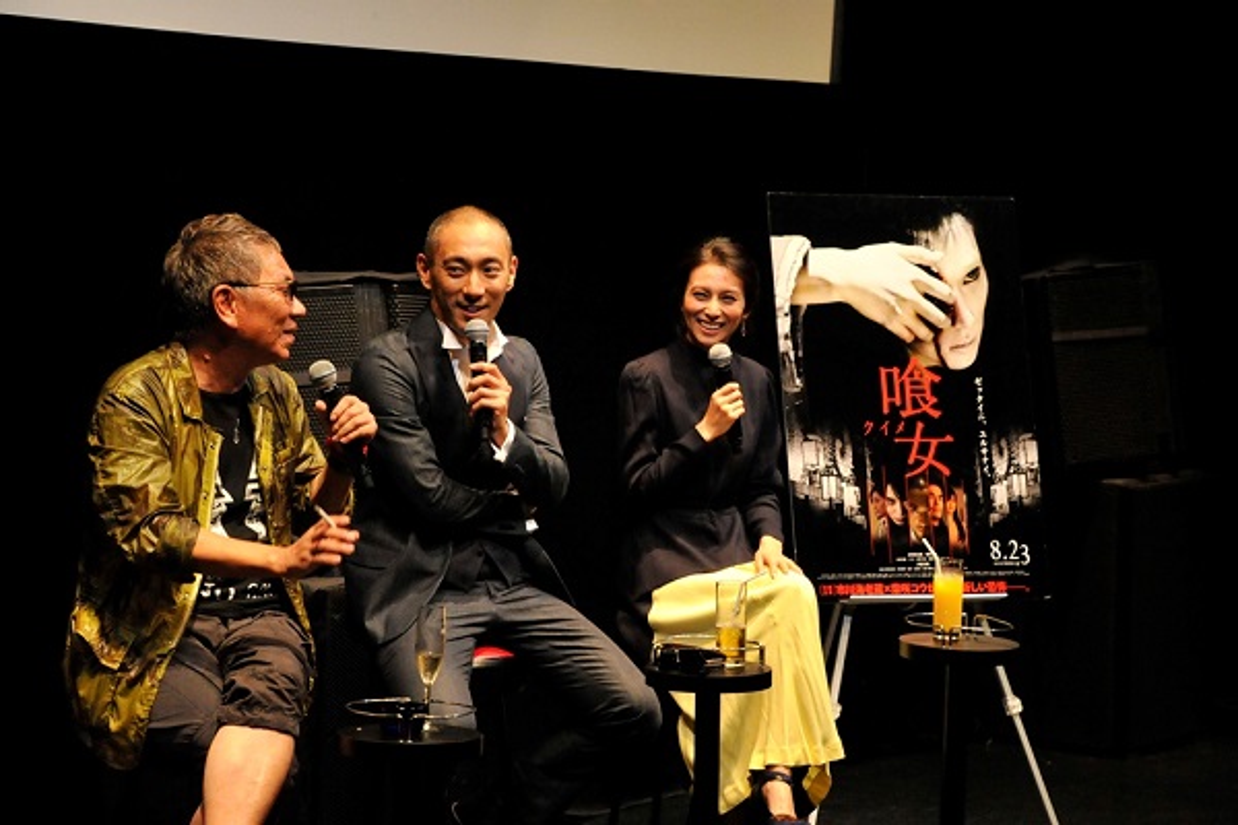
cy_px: 412
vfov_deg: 12.2
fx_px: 3851
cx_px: 619
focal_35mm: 112
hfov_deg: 18.3
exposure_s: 1/200
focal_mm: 112
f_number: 10
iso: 12800
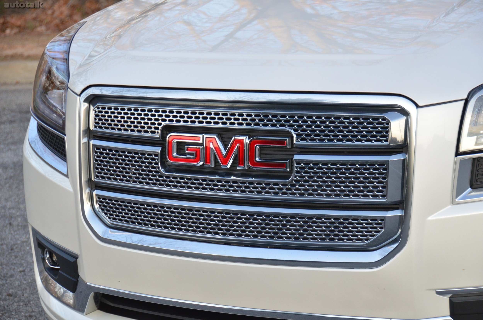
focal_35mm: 120
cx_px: 242
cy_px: 160
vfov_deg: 11.4
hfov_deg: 17.1
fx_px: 1607
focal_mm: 80
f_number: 5
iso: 900
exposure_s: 1/500
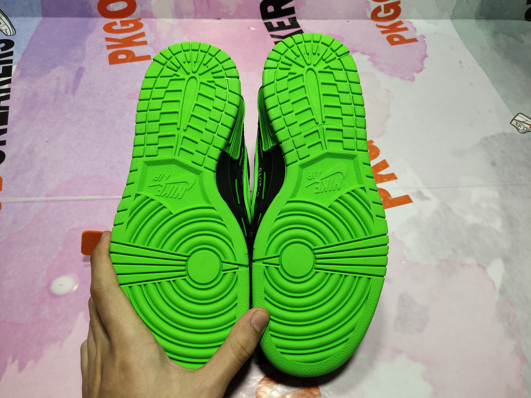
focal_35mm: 30
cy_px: 199
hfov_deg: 60.0
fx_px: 460
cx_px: 266
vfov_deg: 46.8
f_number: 1.79
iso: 75
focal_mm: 4.35
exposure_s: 1/100
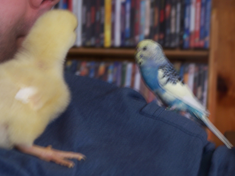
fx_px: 869
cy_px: 88
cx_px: 118
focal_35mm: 128
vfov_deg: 11.6
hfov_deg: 15.4
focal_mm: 21.2
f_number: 3.2
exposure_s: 1/8
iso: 80
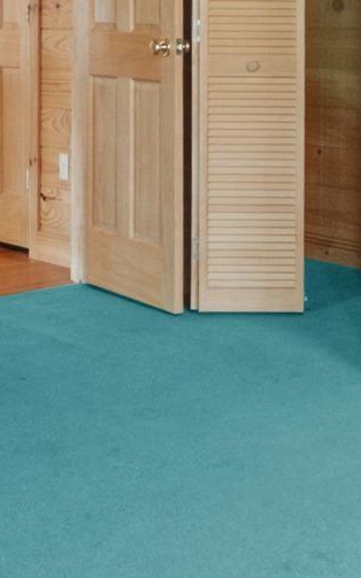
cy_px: 17
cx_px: 414
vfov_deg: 25.9
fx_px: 1197
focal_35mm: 76
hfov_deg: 16.5
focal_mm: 10
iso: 800
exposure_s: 1.5
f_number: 8
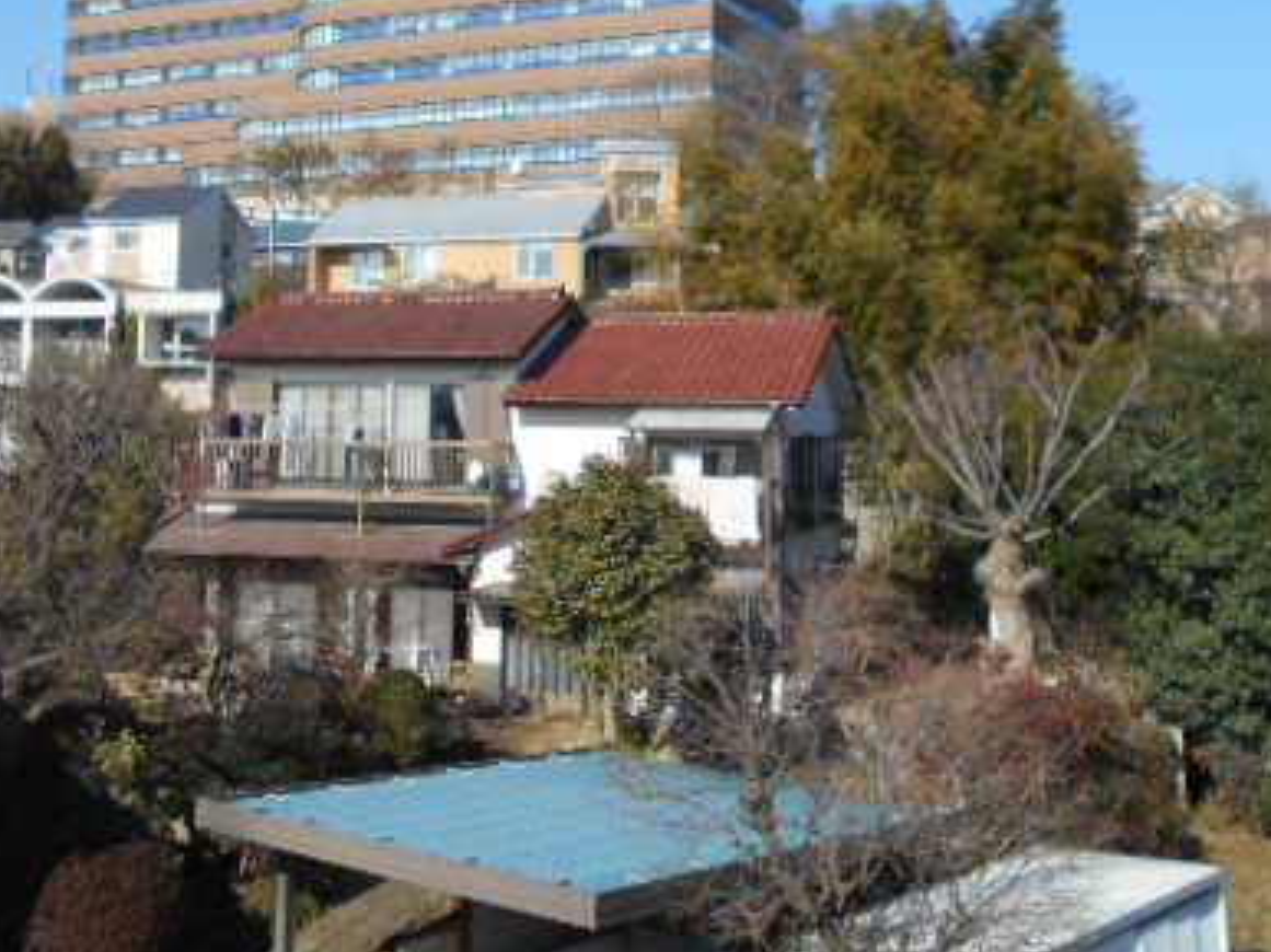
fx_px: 1578
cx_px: 552
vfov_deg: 32.5
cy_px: 174
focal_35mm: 43
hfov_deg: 43.8
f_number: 3.2
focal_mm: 4.6
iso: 80
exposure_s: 1/1000
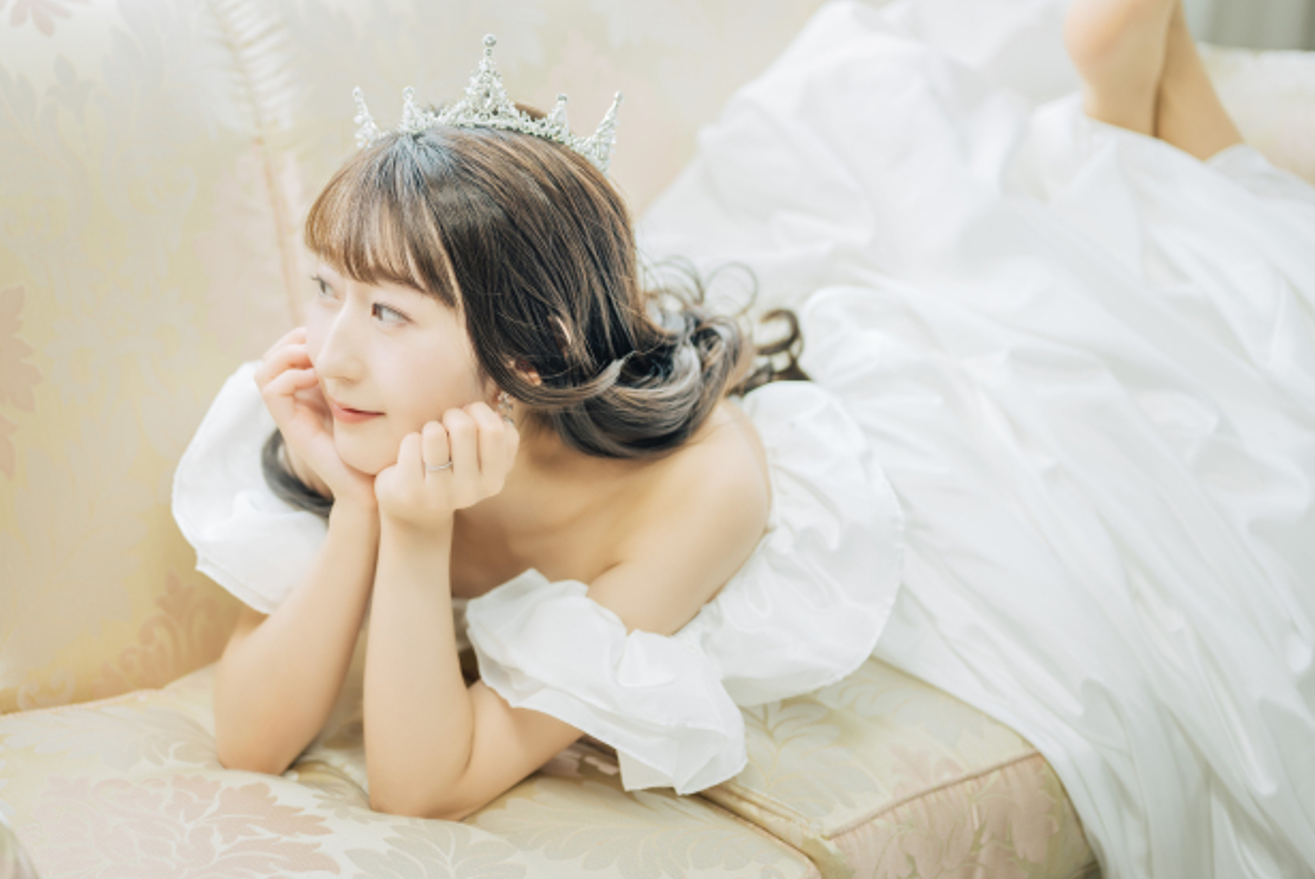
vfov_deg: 20.9
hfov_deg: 30.9
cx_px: 524
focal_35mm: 65
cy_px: 338
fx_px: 2376
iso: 250
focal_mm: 50
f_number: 1.8
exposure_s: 1/60
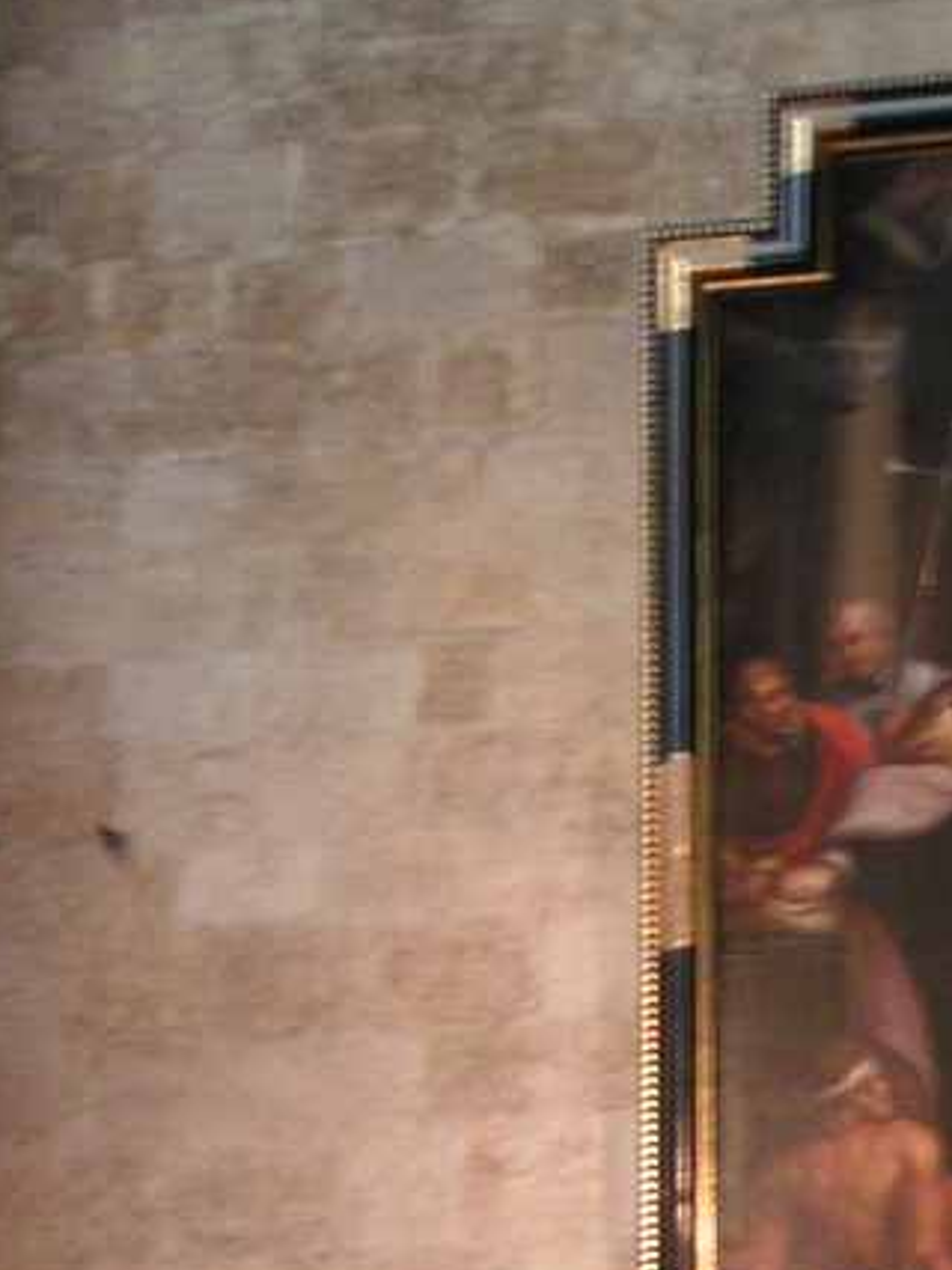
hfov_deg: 10.8
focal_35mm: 135
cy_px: 1376
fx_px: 4953
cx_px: 1059
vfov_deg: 14.3
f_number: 3.2
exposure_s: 1/6
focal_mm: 8.3
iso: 200
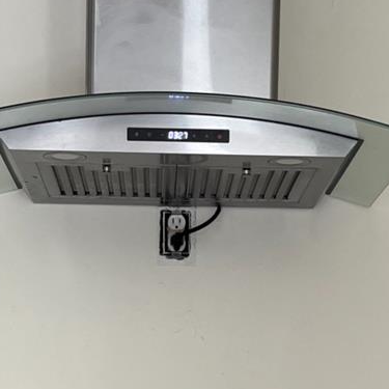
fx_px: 1170
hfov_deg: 18.9
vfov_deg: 17.2
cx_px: 202
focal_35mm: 92
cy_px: 568
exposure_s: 1/121
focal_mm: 5.1
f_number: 1.6
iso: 100
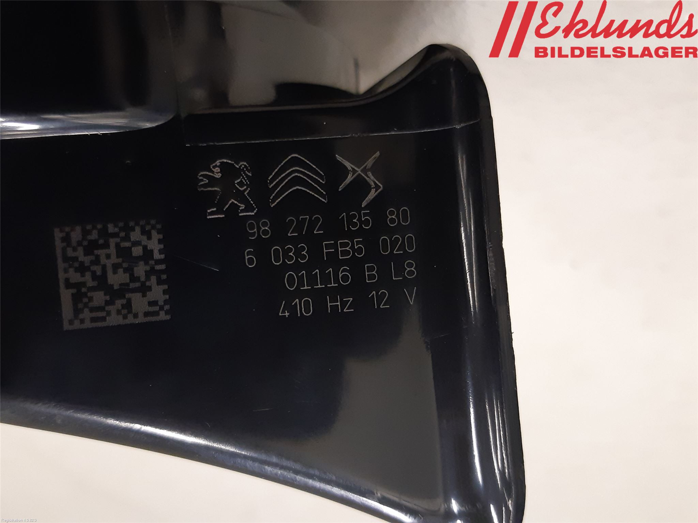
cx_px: 349
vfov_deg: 53.1
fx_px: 524
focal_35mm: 26
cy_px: 262
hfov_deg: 67.3
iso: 250
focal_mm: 3.93
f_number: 1.7
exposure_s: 1/50
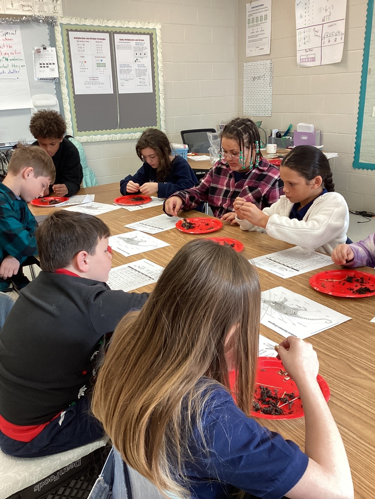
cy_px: 250
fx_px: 448
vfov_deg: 58.4
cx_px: 188
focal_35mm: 31
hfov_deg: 45.4
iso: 100
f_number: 2.4
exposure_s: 1/50
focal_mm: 3.3
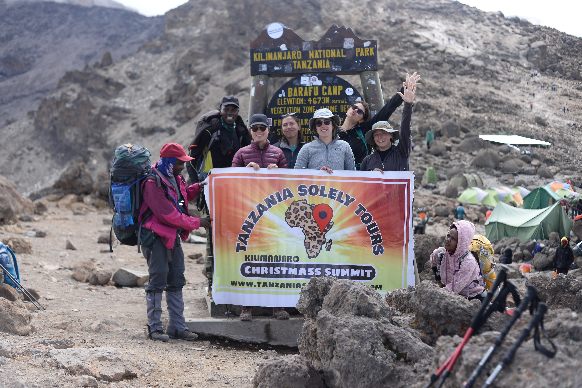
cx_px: 291
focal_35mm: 50
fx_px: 809
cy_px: 194
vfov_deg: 27.0
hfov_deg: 39.6
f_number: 2.8
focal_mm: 50
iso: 280
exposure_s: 1/2500
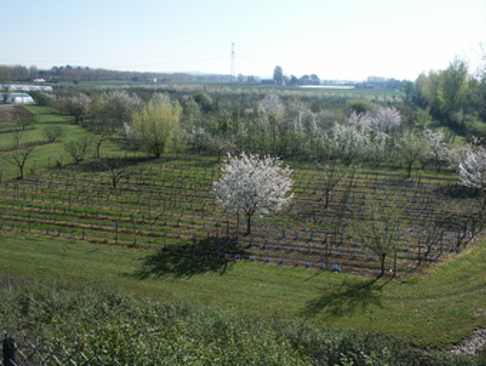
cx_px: 243
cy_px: 183
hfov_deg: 53.9
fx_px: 478
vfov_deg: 41.9
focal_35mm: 34
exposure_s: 1/500
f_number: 6.7
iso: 100
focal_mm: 8.84
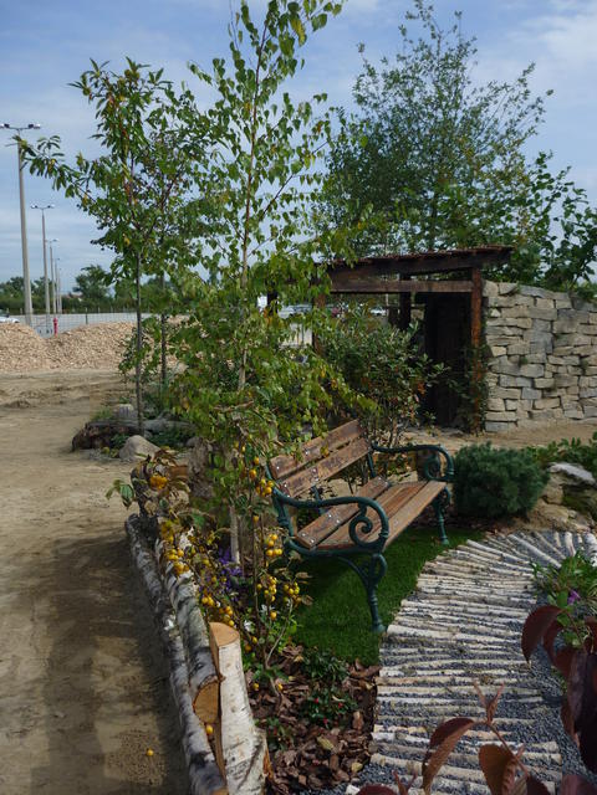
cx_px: 298
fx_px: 759
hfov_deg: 42.9
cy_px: 398
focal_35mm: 33
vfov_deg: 55.4
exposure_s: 1/200
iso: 80
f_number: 8
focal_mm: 5.5
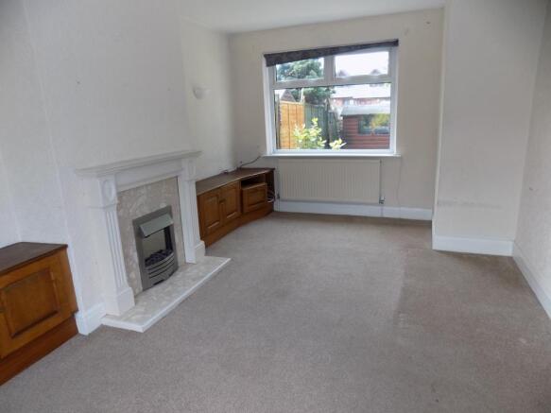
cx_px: 276
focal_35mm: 23
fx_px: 366
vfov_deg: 58.9
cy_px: 206
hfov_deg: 73.9
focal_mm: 4
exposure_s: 1/80
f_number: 3.1
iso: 80
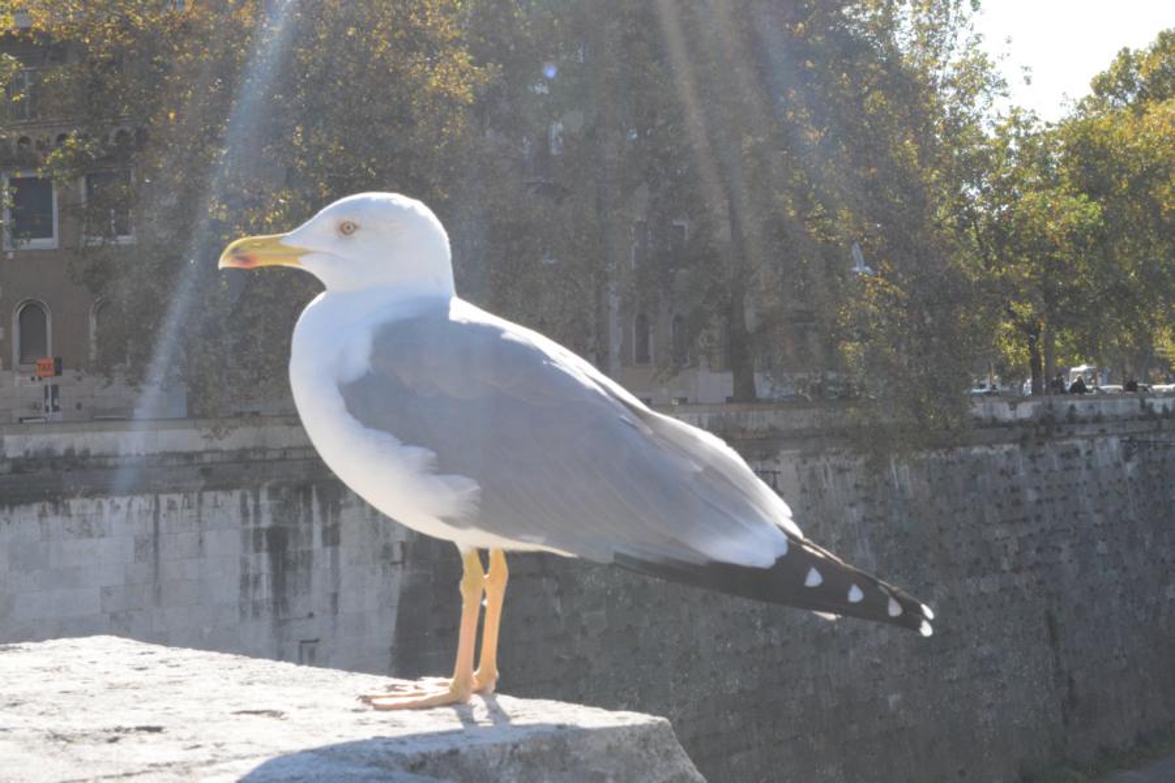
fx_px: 1958
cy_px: 392
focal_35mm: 60
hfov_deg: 33.4
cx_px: 588
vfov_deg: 22.6
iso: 3200
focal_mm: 40
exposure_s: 1/1000
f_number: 16
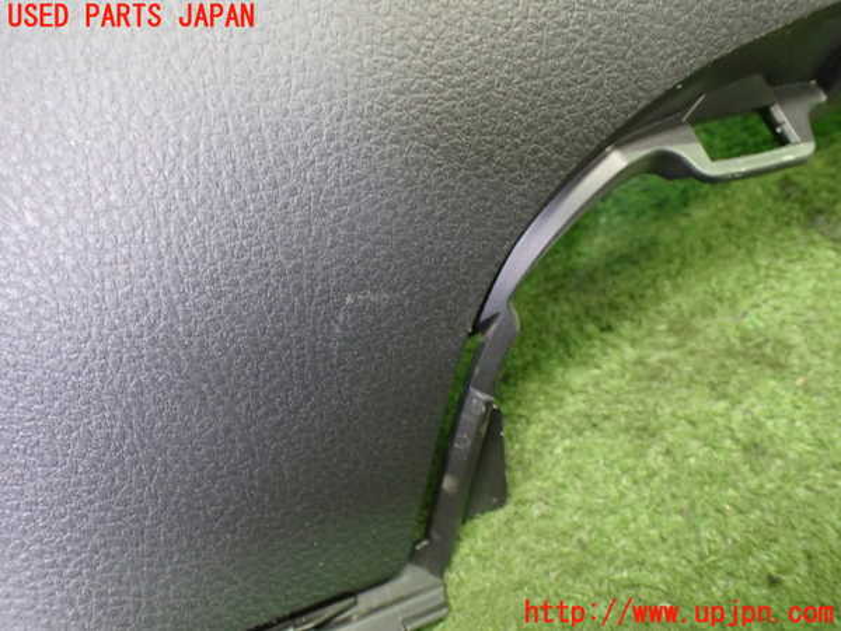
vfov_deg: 46.8
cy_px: 316
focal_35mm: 30
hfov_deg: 60.0
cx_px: 420
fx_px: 729
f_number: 2.3
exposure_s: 1/50
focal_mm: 5.4
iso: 800
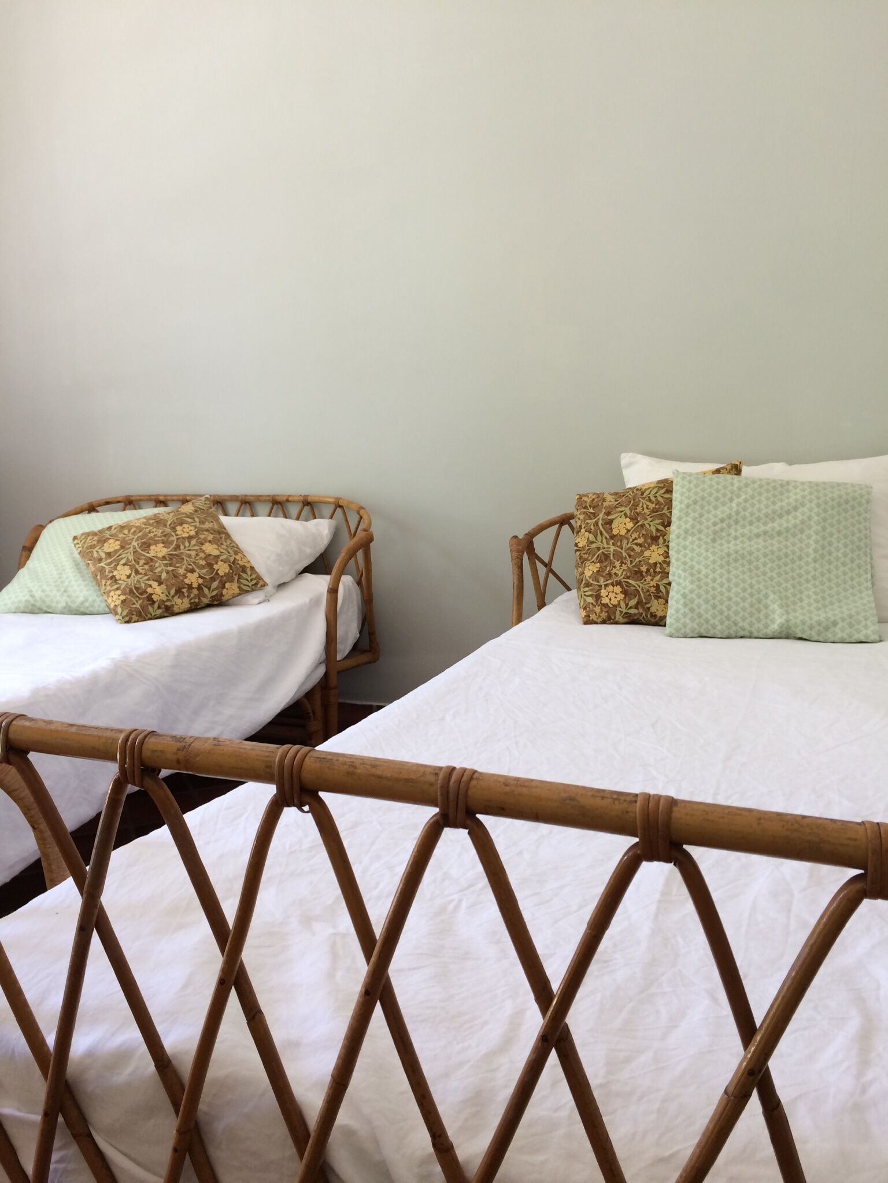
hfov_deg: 48.2
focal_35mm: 29
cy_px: 592
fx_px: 992
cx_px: 444
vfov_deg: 61.7
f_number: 2.2
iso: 32
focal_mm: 4.15
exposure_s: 1/33
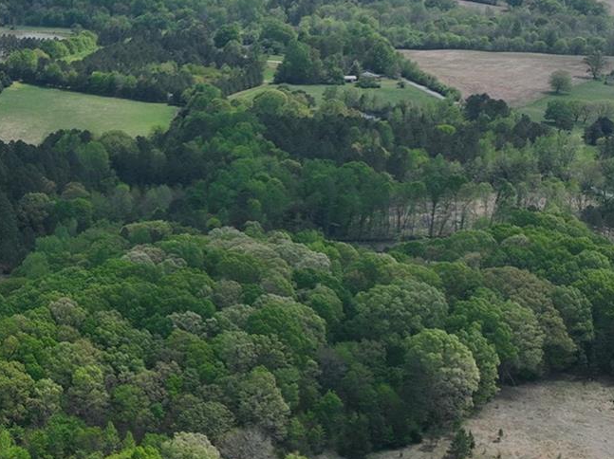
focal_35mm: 76
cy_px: 227
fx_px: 1347
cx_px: -66
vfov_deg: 19.4
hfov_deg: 24.0
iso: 110
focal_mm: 12.29
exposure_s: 1/2000
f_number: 2.8
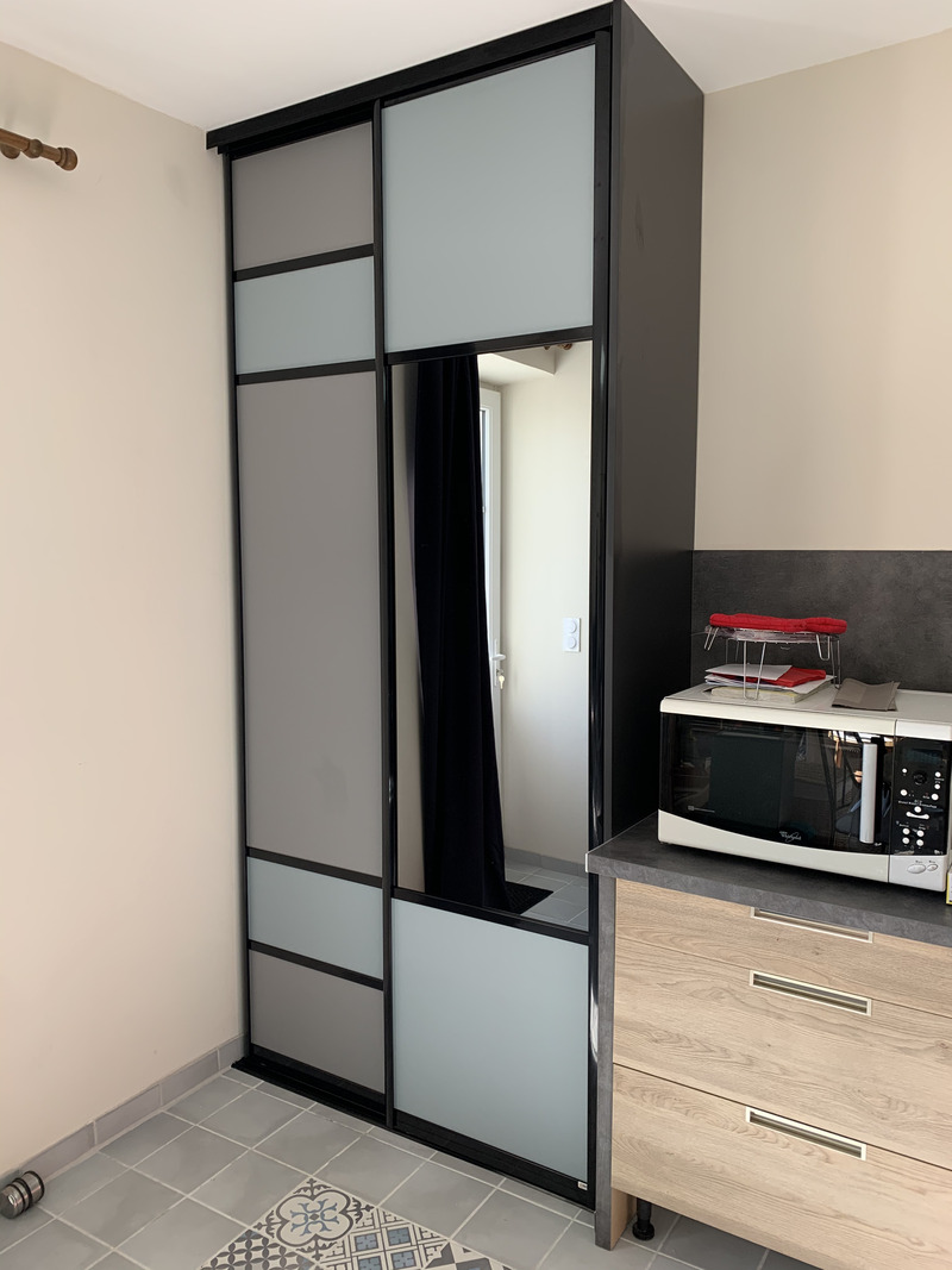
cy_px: 635
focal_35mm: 26
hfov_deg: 53.1
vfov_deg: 67.3
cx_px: 476
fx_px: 954
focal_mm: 4.25
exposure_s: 1/121
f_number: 1.8
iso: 64
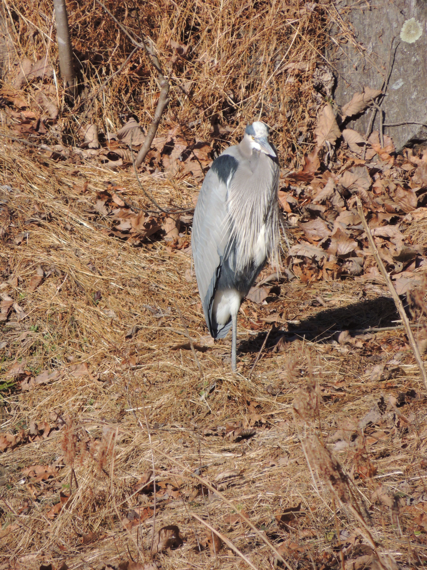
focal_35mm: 1000
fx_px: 16447
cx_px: 214
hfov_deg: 1.5
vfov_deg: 2.0
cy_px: 285
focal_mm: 180
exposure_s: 1/1000
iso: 220
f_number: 5.9
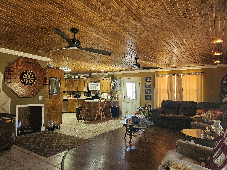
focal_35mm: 23
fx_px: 151
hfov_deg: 73.9
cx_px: 114
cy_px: 85
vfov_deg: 58.9
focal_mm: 5.4
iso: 800
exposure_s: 1/120
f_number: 1.8
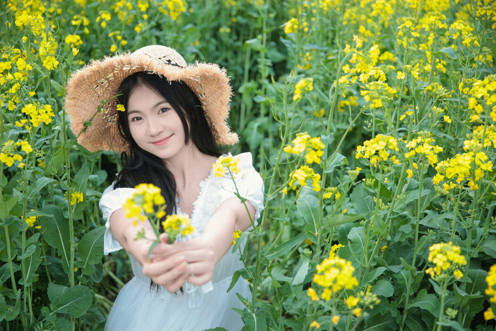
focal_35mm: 50
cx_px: 248
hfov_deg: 39.6
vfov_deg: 27.0
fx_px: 689
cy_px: 166
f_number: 2.8
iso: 100
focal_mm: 50
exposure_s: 1/160
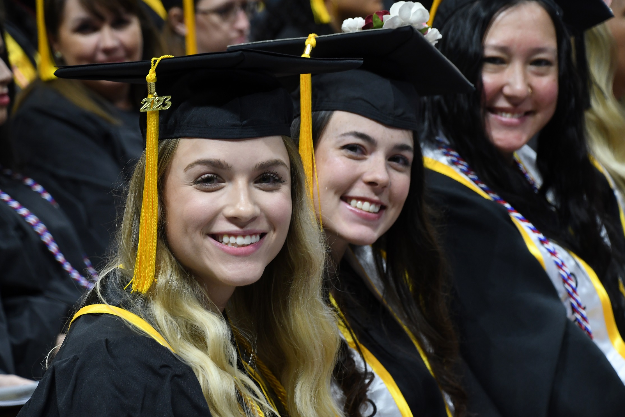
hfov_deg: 14.4
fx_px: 2474
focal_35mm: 142
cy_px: 208
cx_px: 312
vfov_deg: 9.6
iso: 1000
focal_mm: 95
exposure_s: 1/80
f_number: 5.3
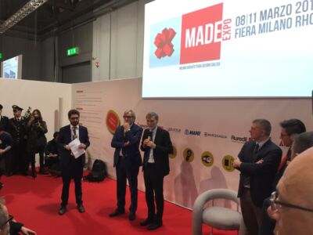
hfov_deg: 61.7
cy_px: 118
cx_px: 156
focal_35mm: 29
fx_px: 262
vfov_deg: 48.2
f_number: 2.2
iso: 64
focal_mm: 4.15
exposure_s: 1/33
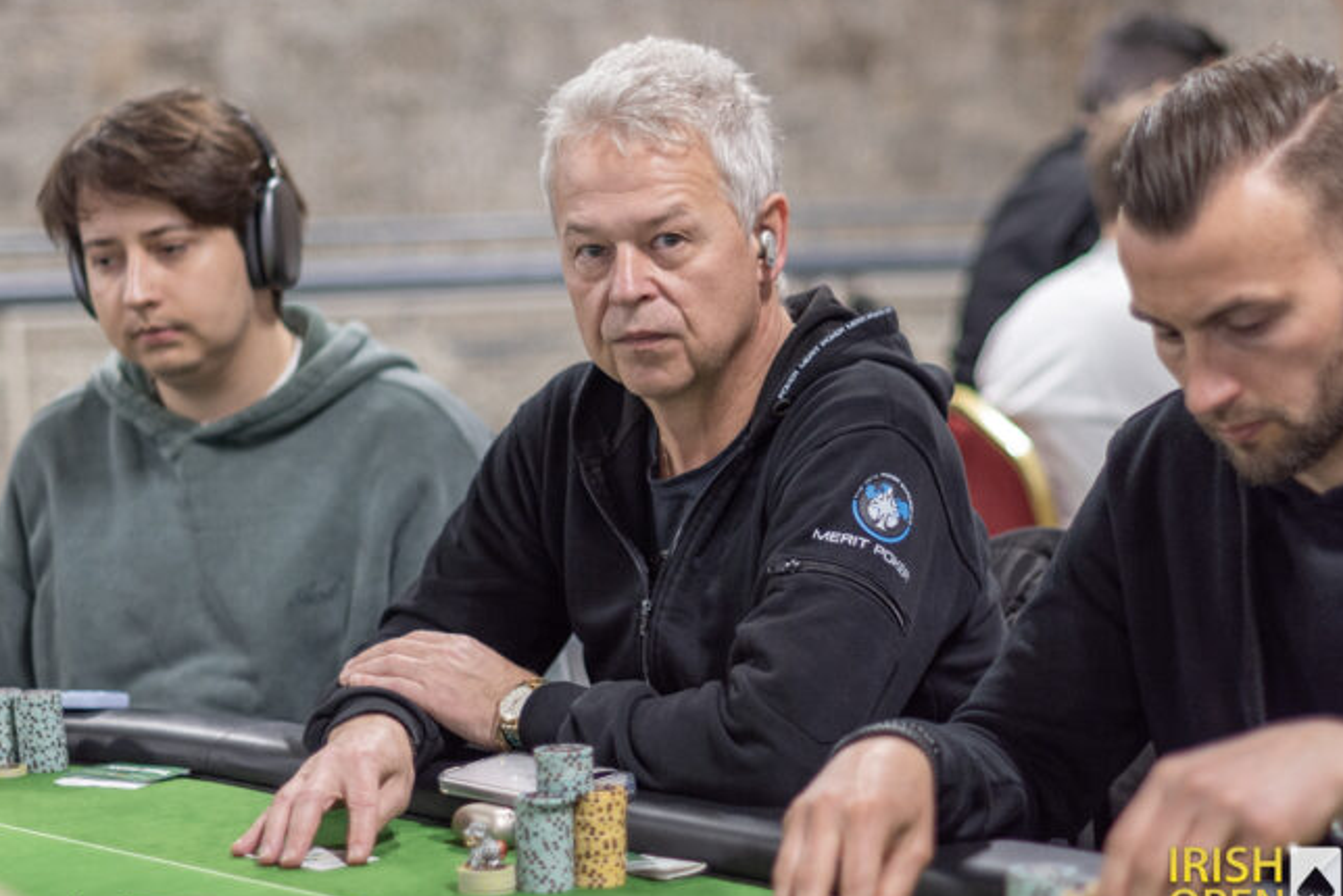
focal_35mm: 54
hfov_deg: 36.9
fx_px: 2015
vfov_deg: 25.1
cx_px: 676
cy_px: 456
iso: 100
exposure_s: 1/100
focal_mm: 50
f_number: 1.8
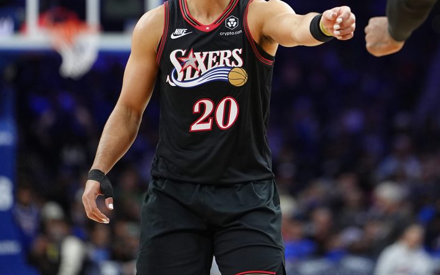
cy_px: 91
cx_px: 260
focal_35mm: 220
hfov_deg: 9.5
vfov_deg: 6.0
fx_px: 2638
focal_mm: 150
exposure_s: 1/2000
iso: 2000
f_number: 2
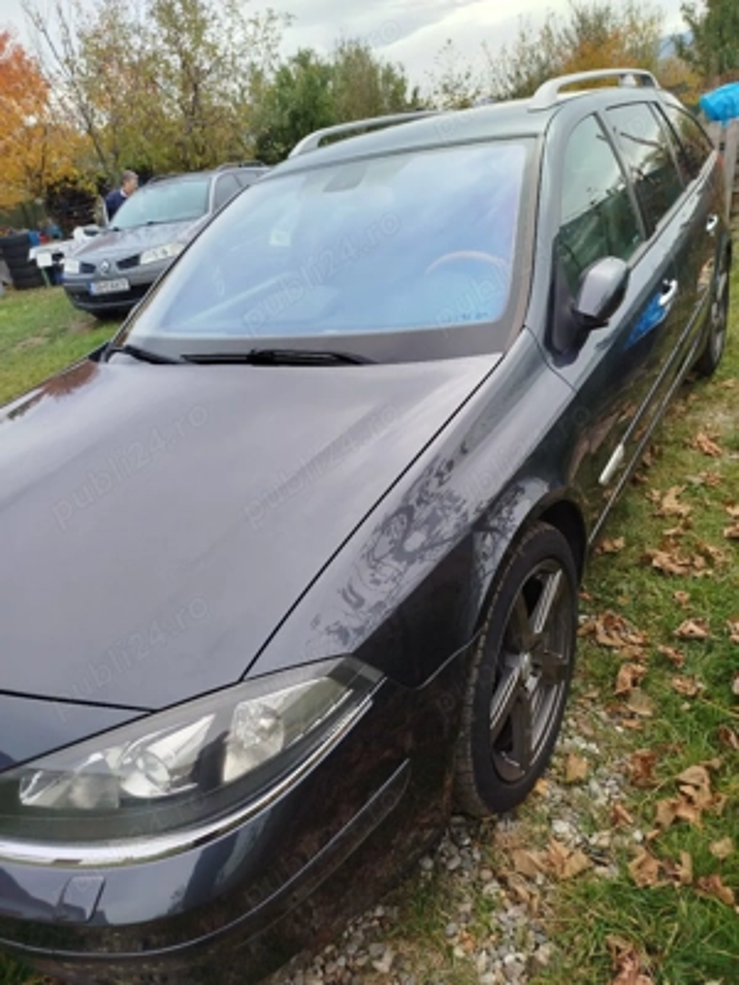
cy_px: 492
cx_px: 370
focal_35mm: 24
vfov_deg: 71.6
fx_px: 683
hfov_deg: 56.8
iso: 50
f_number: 1.7
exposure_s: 1/476
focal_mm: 5.31
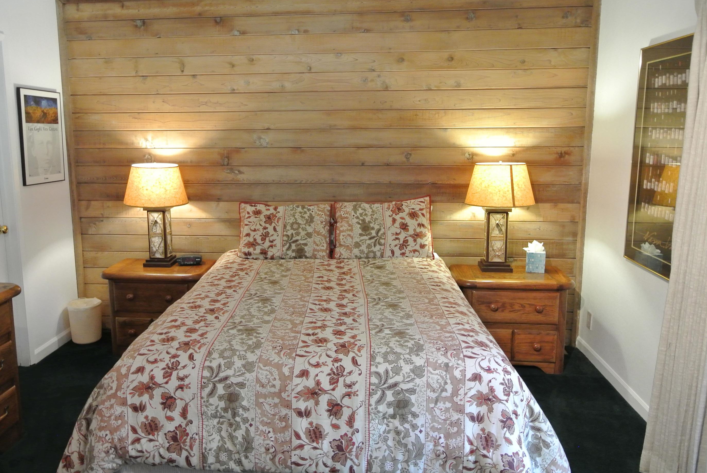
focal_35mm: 28
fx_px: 551
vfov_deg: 46.5
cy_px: 216
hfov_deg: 65.2
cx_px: 313
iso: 800
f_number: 4.5
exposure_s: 1/20
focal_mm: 9.6
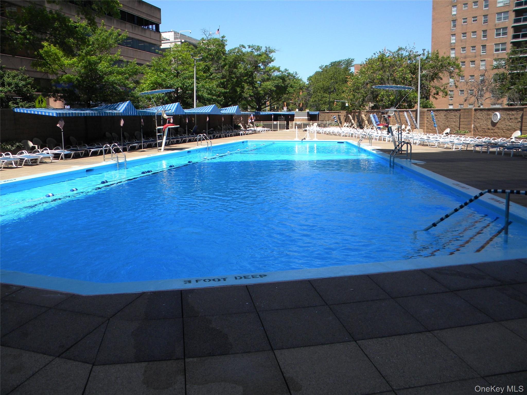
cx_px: 264
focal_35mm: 28
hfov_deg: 63.4
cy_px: 198
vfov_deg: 49.7
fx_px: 426
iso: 80
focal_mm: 5
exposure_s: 1/644
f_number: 3.5
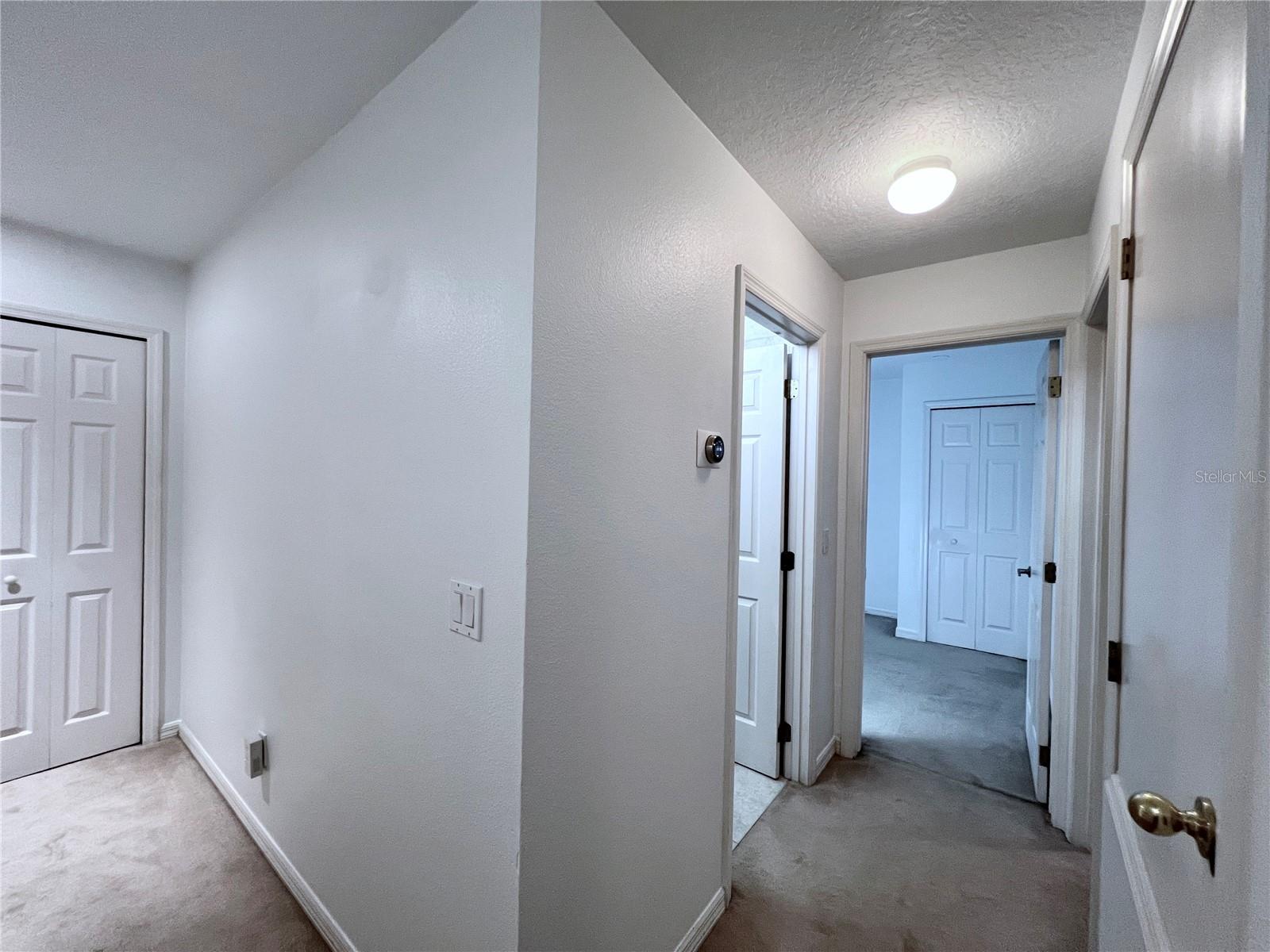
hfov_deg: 106.2
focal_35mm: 13
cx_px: 635
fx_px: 477
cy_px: 476
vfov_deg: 89.9
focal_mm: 1.57
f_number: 1.8
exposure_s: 1/60
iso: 250
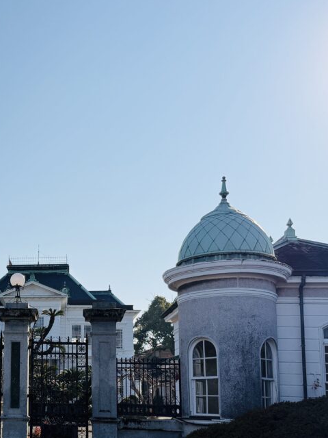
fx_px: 606
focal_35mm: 48
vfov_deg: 38.9
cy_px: 314
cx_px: 1
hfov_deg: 28.4
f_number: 1.78
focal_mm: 6.76
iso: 100
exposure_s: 1/6173
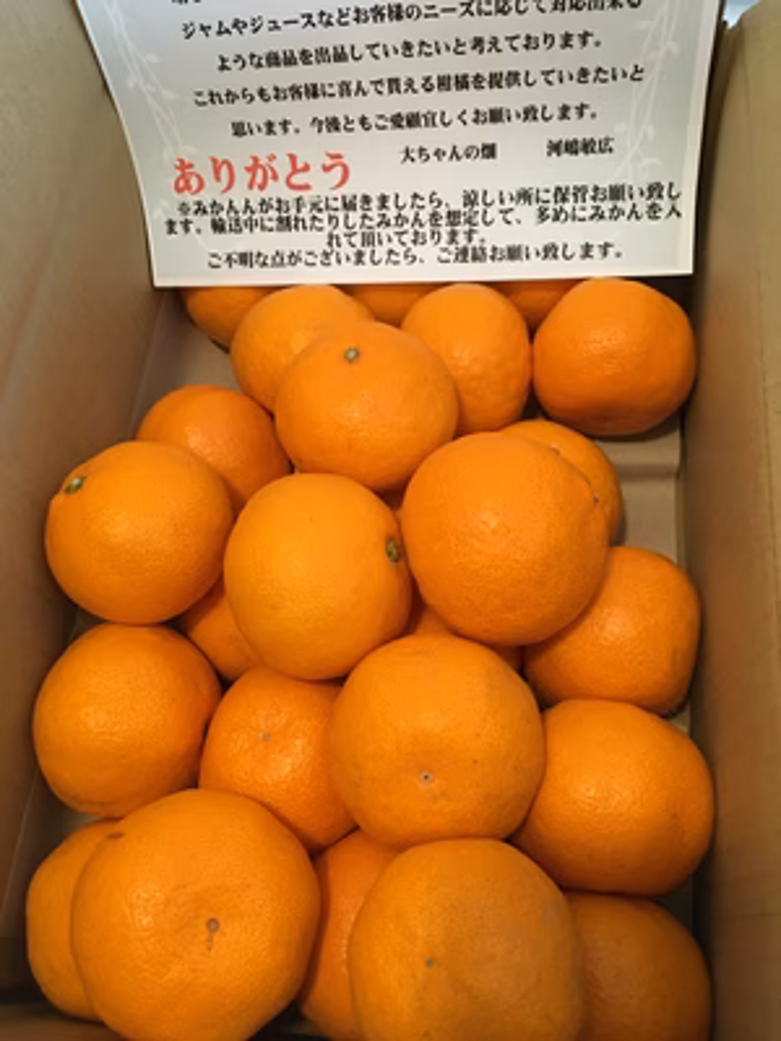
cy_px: 520
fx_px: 872
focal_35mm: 29
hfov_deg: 48.2
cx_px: 390
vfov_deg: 61.7
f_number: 2.2
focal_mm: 4.15
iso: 160
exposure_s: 1/33
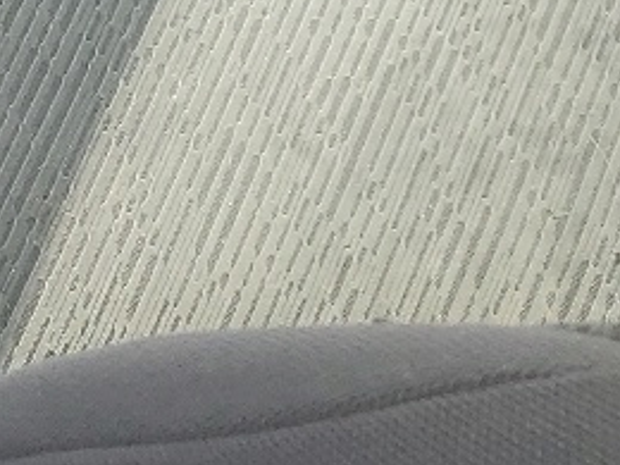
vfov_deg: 8.7
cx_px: -754
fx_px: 2866
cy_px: -494
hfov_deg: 10.9
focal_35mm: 160
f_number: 1.5
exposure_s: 1/625
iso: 50
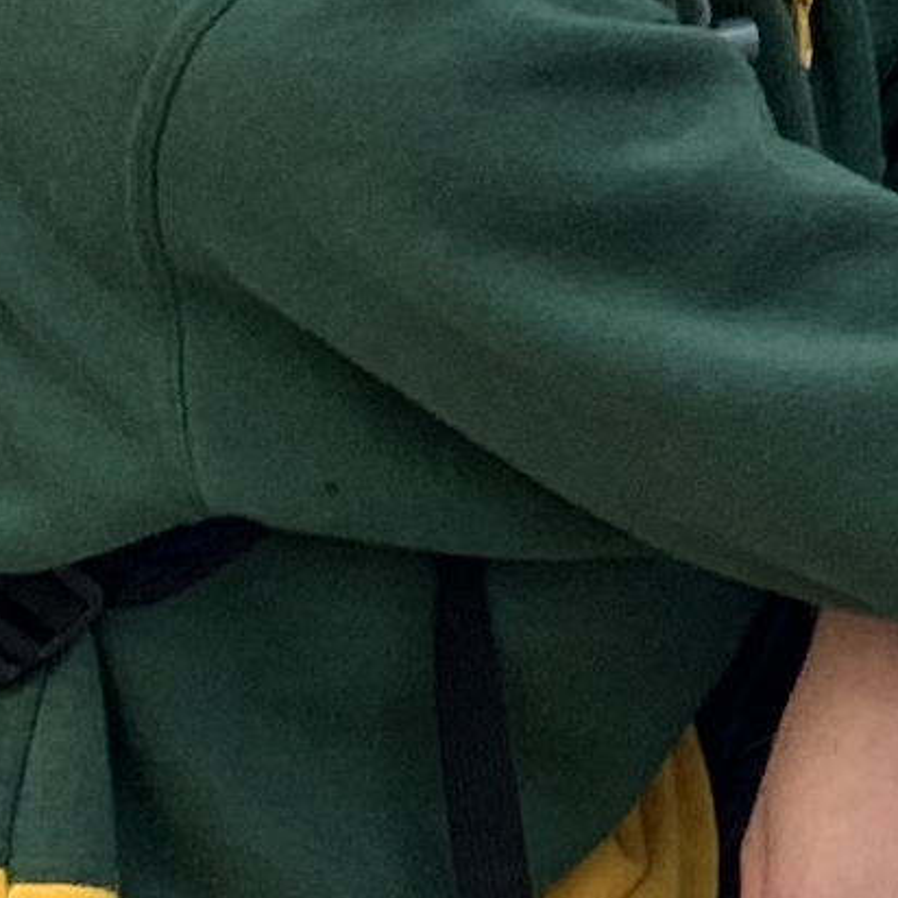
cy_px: -1125
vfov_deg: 7.4
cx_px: 2825
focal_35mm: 225
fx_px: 6604
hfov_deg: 6.9
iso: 25
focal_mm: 4.25
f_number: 1.8
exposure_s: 1/122
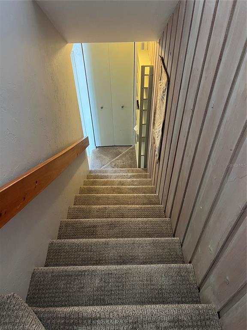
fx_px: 247
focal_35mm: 26
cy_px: 165
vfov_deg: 67.3
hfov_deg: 53.1
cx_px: 124
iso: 400
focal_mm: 5.7
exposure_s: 1/60
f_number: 1.5
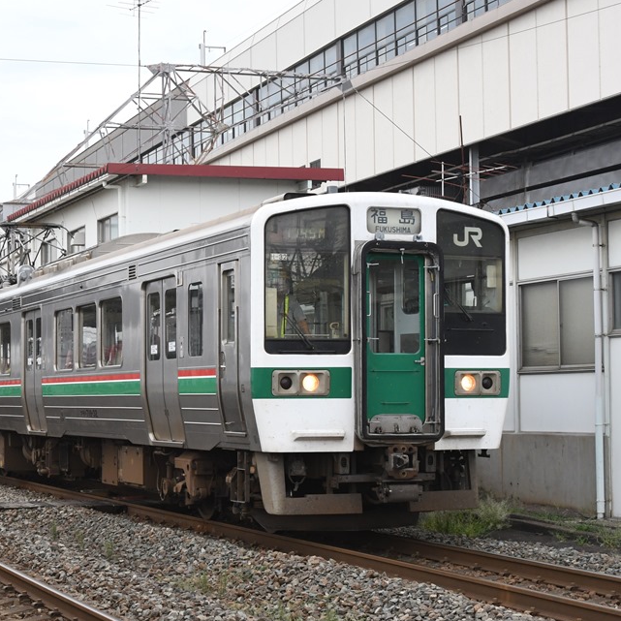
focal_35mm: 66
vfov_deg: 26.1
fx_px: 1340
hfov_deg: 25.8
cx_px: 157
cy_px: 311
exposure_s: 1/1600
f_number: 5.6
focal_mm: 34
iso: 1250
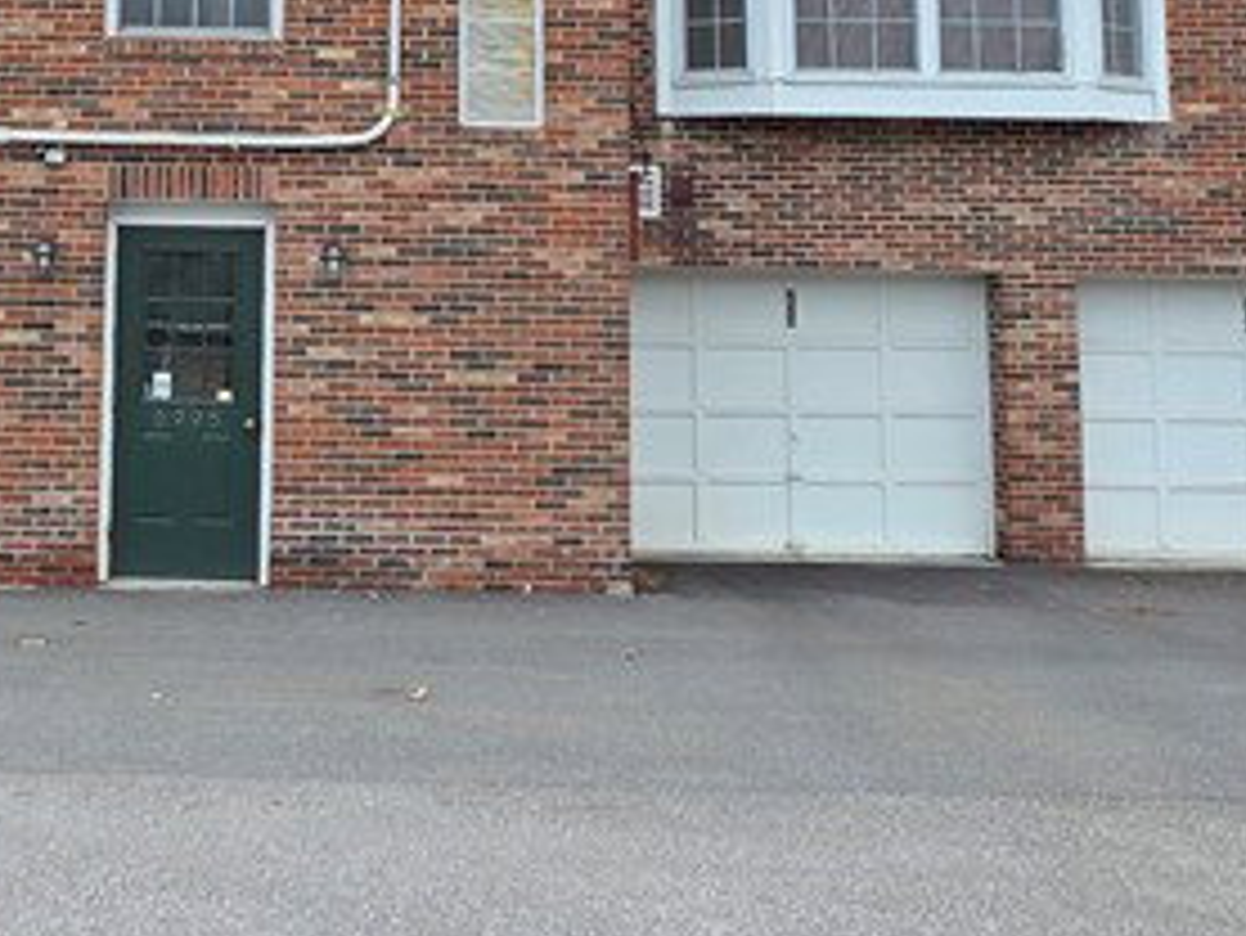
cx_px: 292
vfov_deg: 29.1
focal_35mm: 48
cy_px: 99
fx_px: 1729
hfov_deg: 38.5
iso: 40
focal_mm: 2.2
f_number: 1.9
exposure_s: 1/1332
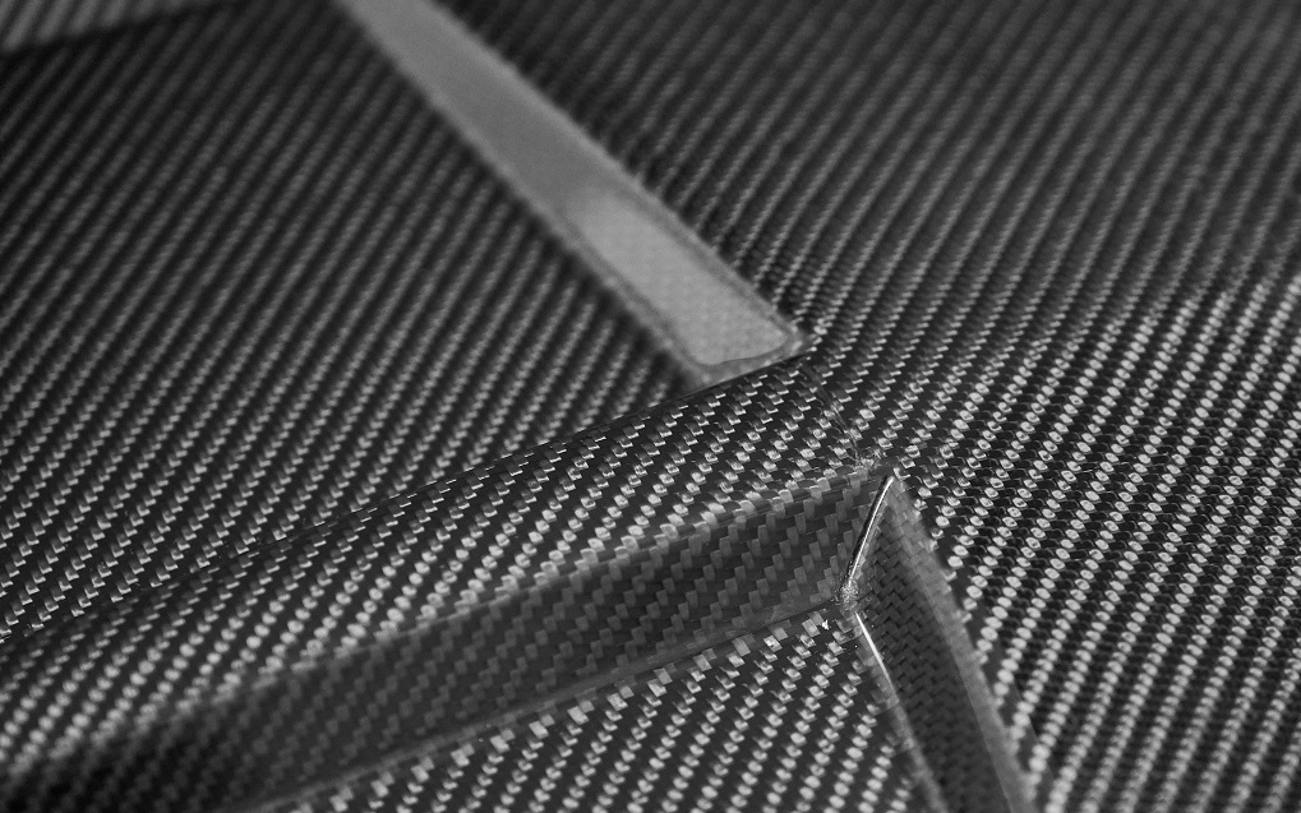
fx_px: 3404
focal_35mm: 96
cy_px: 483
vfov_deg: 13.6
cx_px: 788
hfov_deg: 21.6
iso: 1600
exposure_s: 1/125
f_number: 3.2
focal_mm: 75
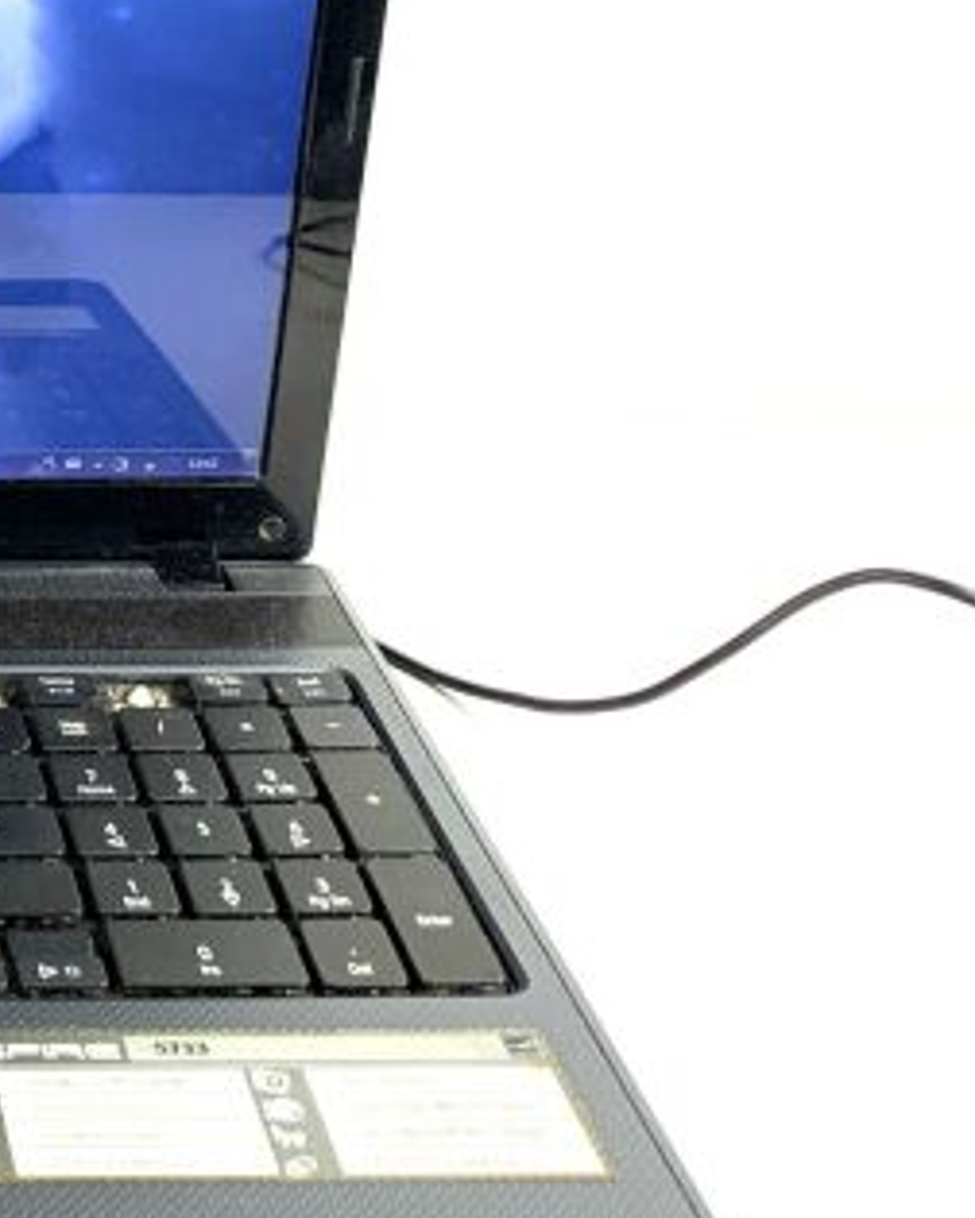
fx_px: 2236
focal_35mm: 62
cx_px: -426
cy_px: 505
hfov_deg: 21.3
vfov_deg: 30.4
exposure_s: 1/100
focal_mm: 4.25
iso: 40
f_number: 1.8
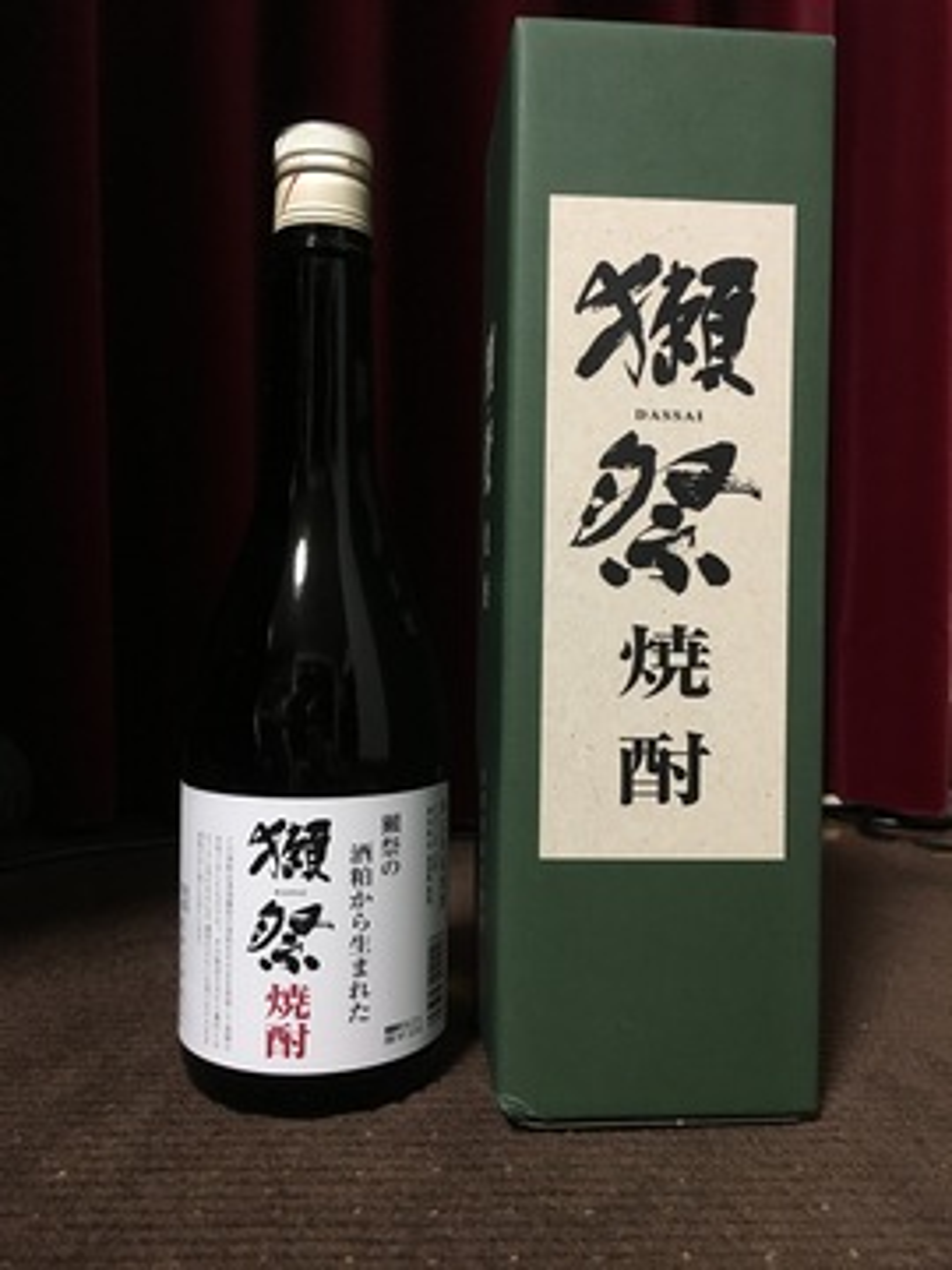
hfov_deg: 48.2
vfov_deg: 61.7
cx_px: 476
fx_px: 1063
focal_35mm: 29
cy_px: 635
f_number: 2.2
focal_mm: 4.15
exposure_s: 1/17
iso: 200
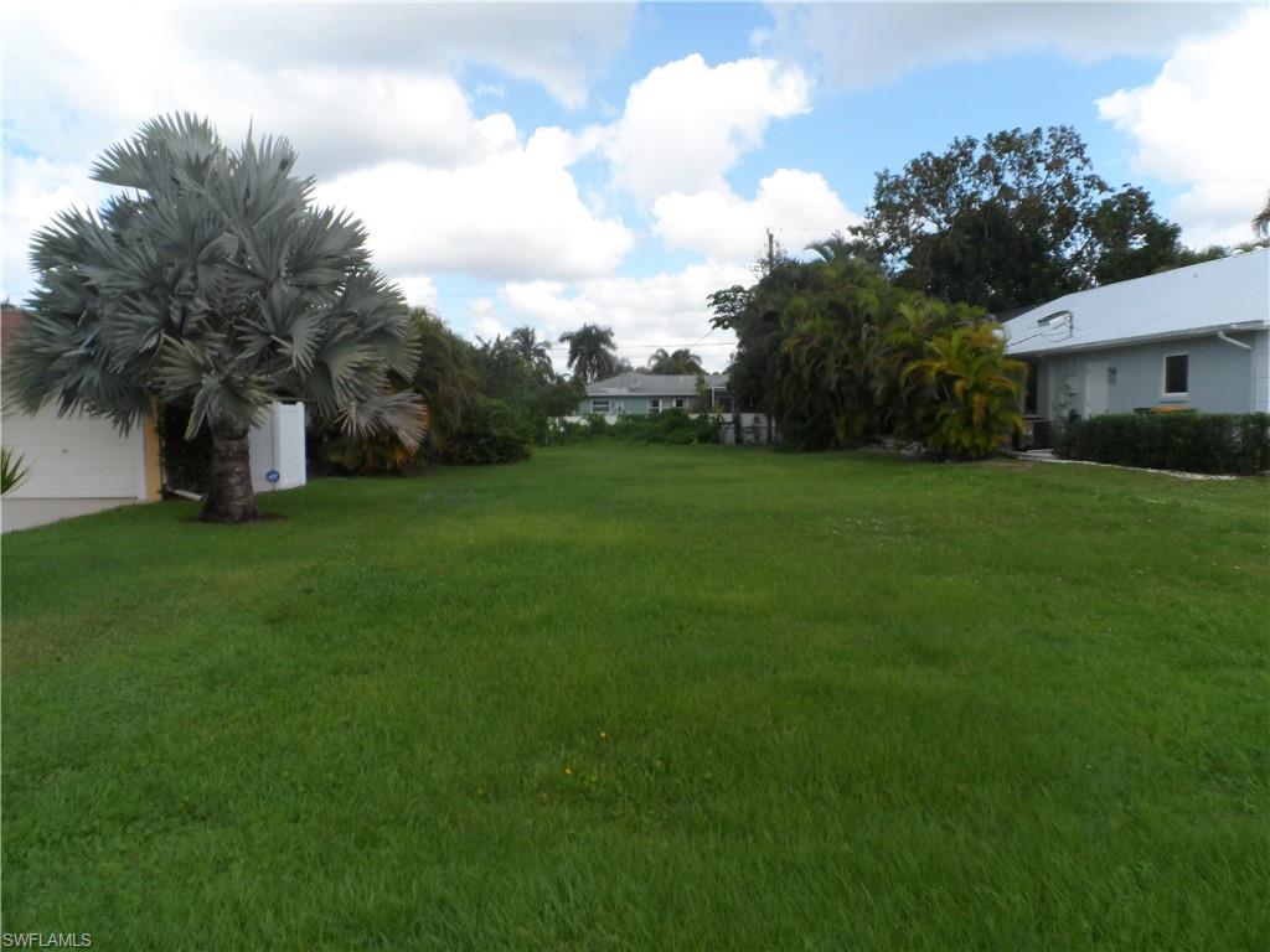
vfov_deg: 56.8
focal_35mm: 24
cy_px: 476
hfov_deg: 71.6
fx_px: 881
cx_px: 635
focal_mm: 4
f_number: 4.5
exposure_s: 1/500
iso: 100
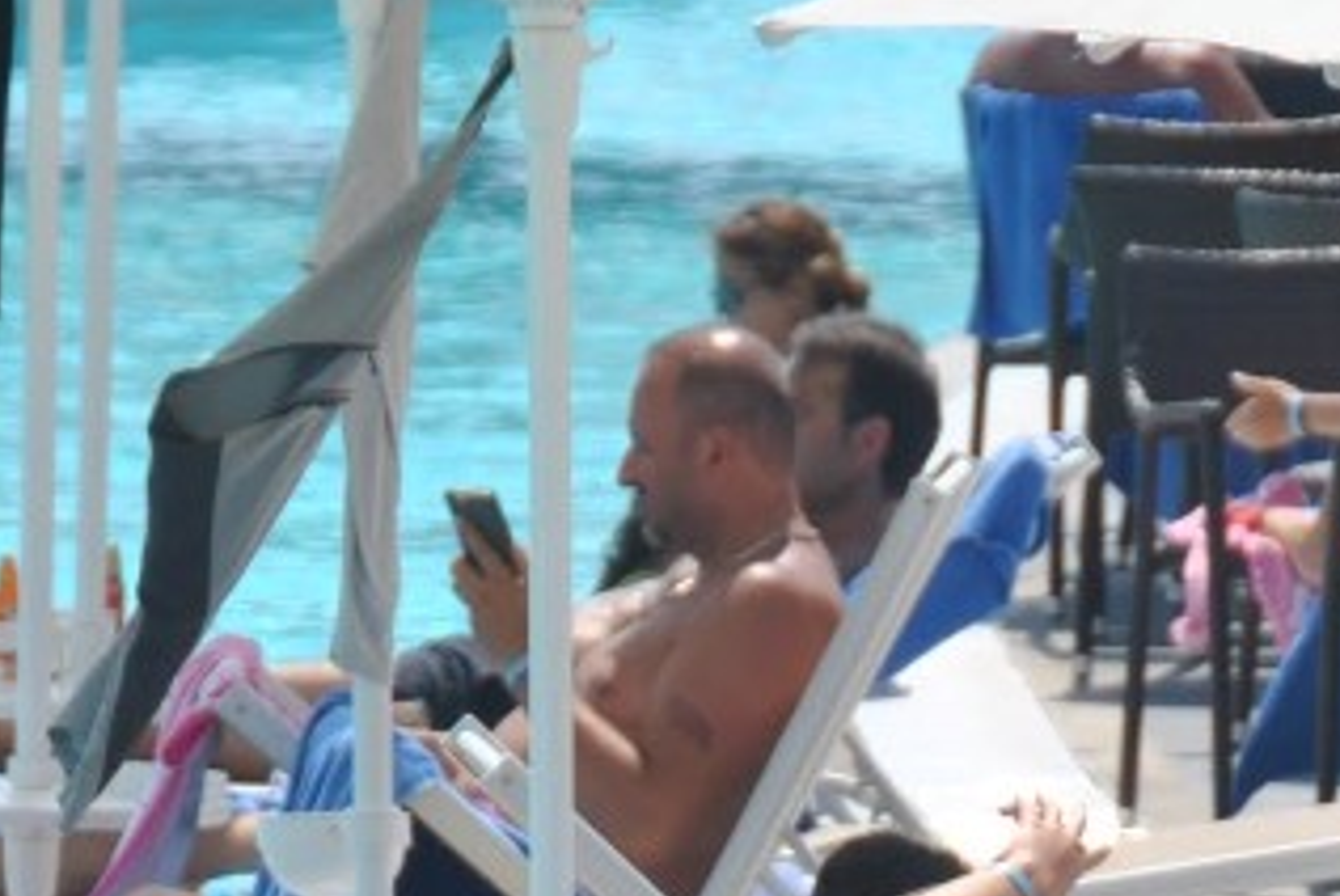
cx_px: 886
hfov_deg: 3.4
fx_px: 22651
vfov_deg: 2.3
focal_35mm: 608
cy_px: 1310
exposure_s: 1/640
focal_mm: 112
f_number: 6.3
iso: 100
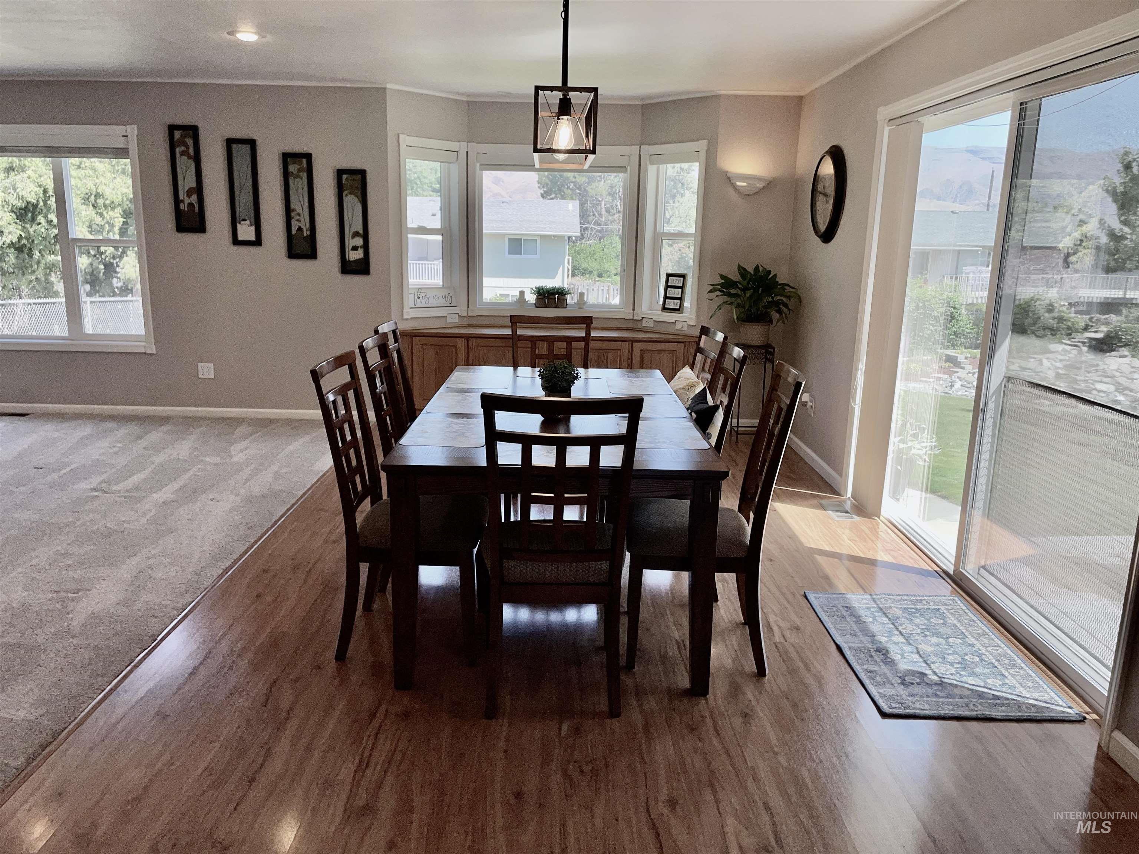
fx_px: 856
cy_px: 427
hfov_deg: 67.3
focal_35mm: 26
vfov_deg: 53.1
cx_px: 570
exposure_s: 1/824
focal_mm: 4.2
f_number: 1.6
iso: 32
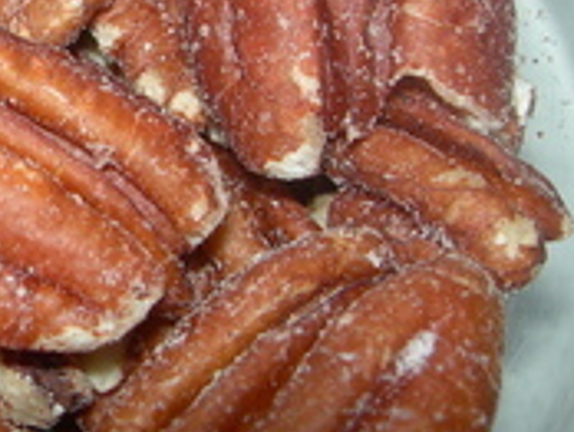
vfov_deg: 13.5
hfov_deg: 17.3
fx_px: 1810
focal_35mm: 109
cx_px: -99
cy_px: 84
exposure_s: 1/60.1
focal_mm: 7.8
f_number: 4.8
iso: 50
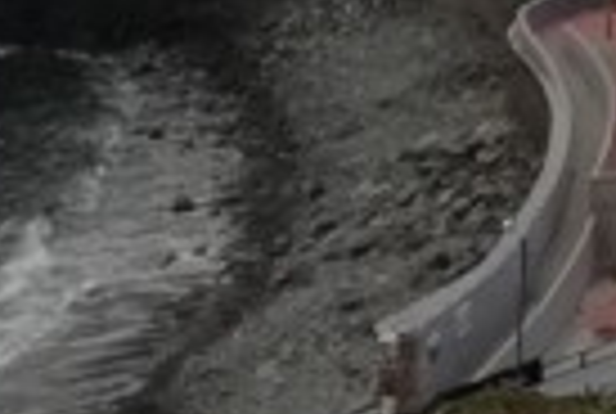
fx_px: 3241
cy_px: -778
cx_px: 1299
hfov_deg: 9.9
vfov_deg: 6.7
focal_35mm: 189
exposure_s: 1/1285
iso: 50
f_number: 2.2
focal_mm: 3.46
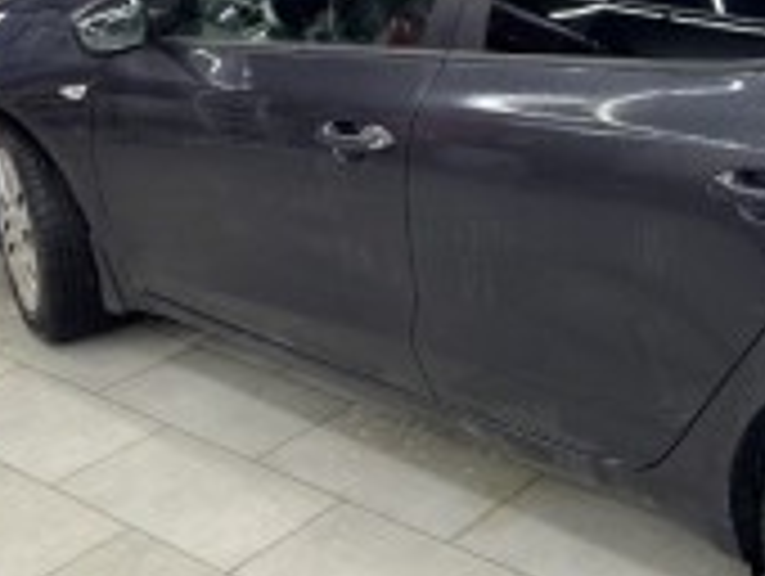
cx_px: 760
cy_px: 104
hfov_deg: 29.6
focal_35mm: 61
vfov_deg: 23.7
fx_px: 1350
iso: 80
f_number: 1.8
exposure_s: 1/50
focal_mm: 4.25
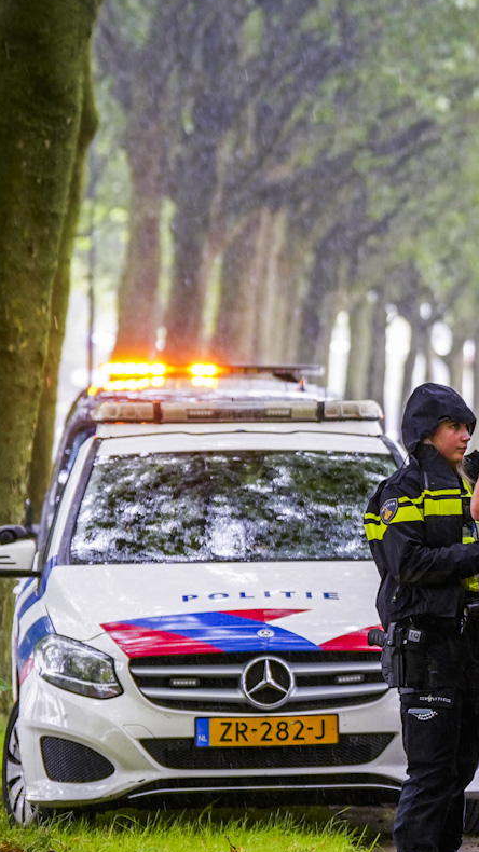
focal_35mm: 275
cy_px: 536
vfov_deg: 7.8
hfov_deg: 4.4
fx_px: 6213
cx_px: 756
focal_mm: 108
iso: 400
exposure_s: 1/200
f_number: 2.8
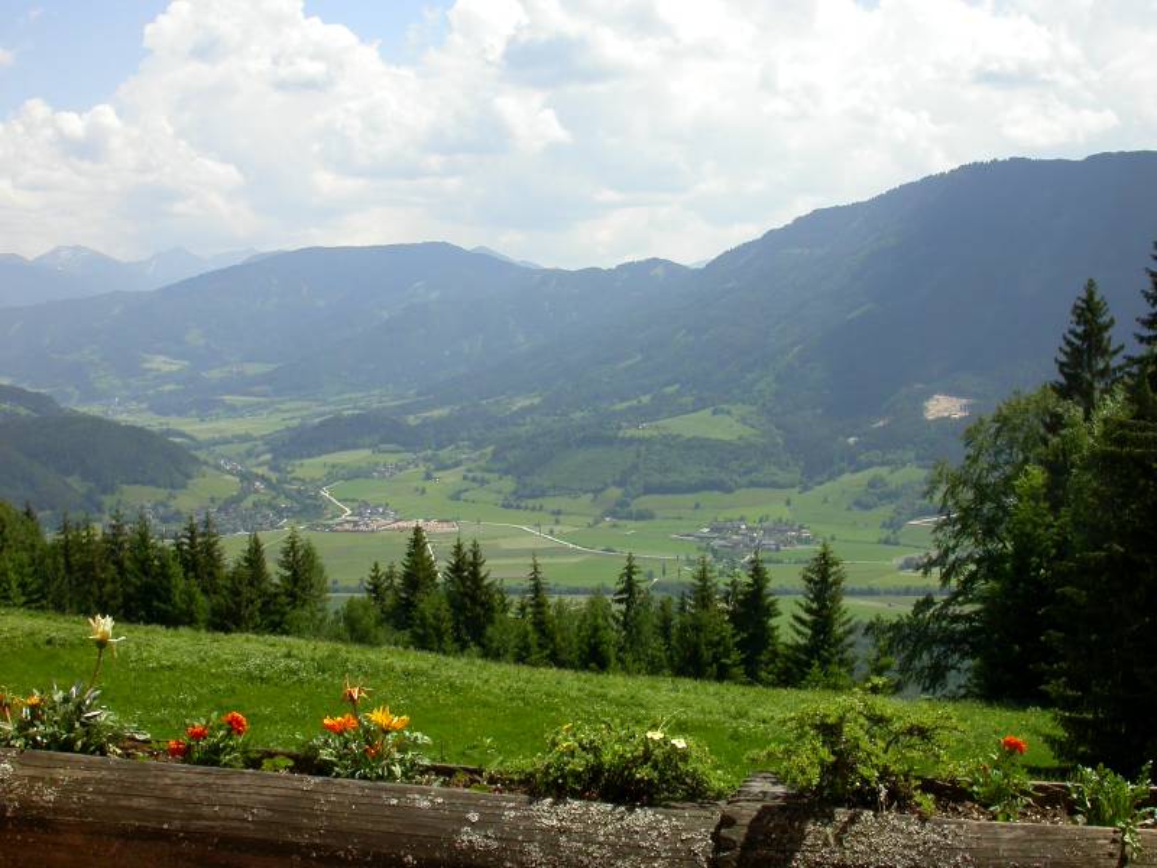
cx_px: 578
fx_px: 1571
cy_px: 434
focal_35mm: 47
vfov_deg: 30.9
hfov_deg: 40.4
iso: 100
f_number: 8
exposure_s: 1/212
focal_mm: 9.8
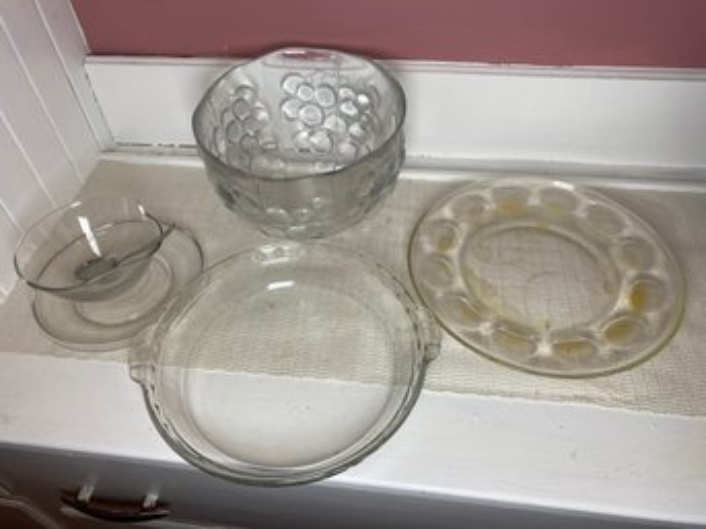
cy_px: 264
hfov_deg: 67.3
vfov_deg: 53.0
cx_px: 353
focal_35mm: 26
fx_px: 530
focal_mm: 4.25
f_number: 1.8
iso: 64
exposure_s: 1/120
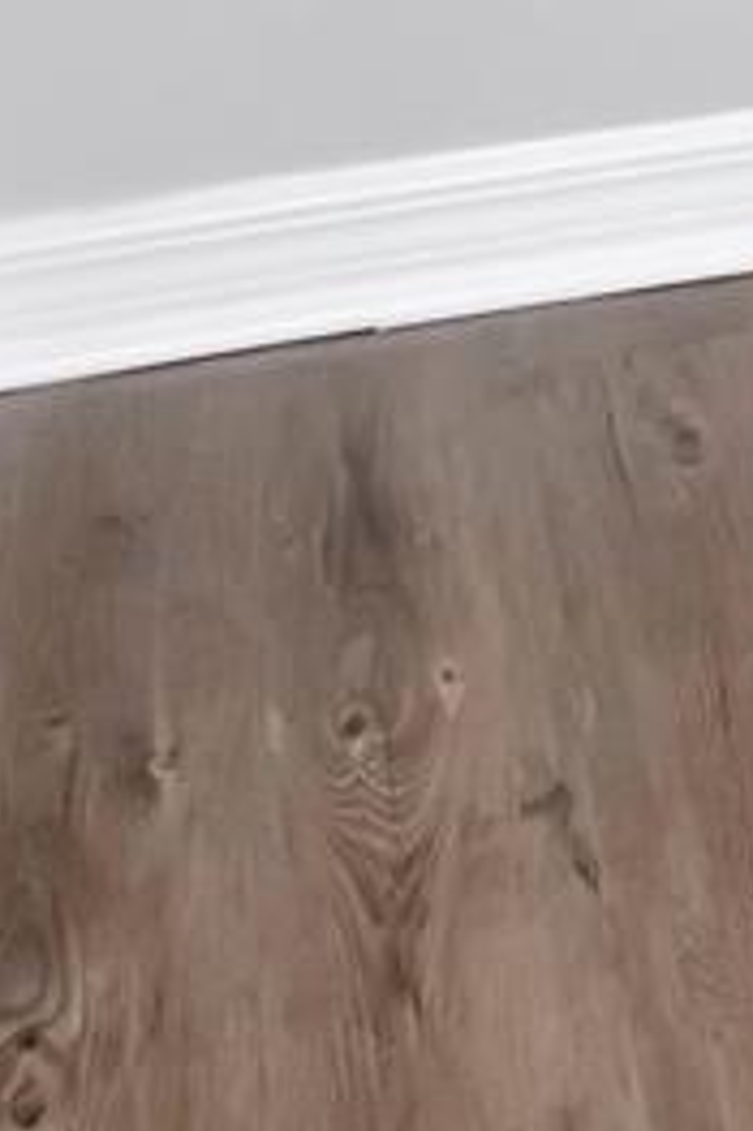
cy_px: -998
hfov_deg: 17.1
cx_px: 947
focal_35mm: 75
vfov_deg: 19.1
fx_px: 2365
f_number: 7.1
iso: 1250
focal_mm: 11
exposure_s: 1/160
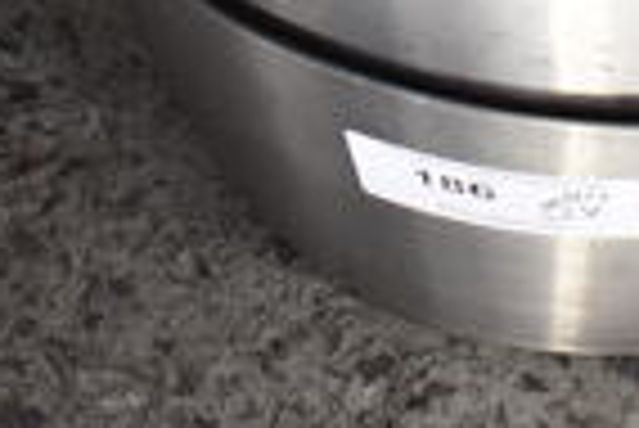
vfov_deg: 10.8
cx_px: 338
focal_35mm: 116
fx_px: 2061
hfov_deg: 17.6
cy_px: -419
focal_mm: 18
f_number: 3.5
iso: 900
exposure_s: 1/125
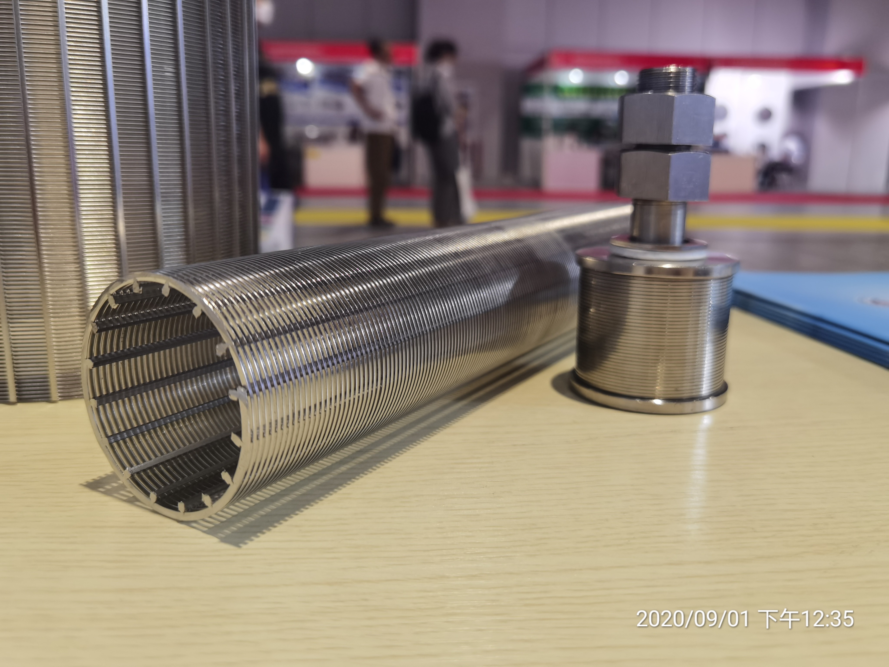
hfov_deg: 65.3
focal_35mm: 27
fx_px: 693
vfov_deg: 51.4
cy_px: 334
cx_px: 444
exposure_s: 1/100
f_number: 1.9
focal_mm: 6.71
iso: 125
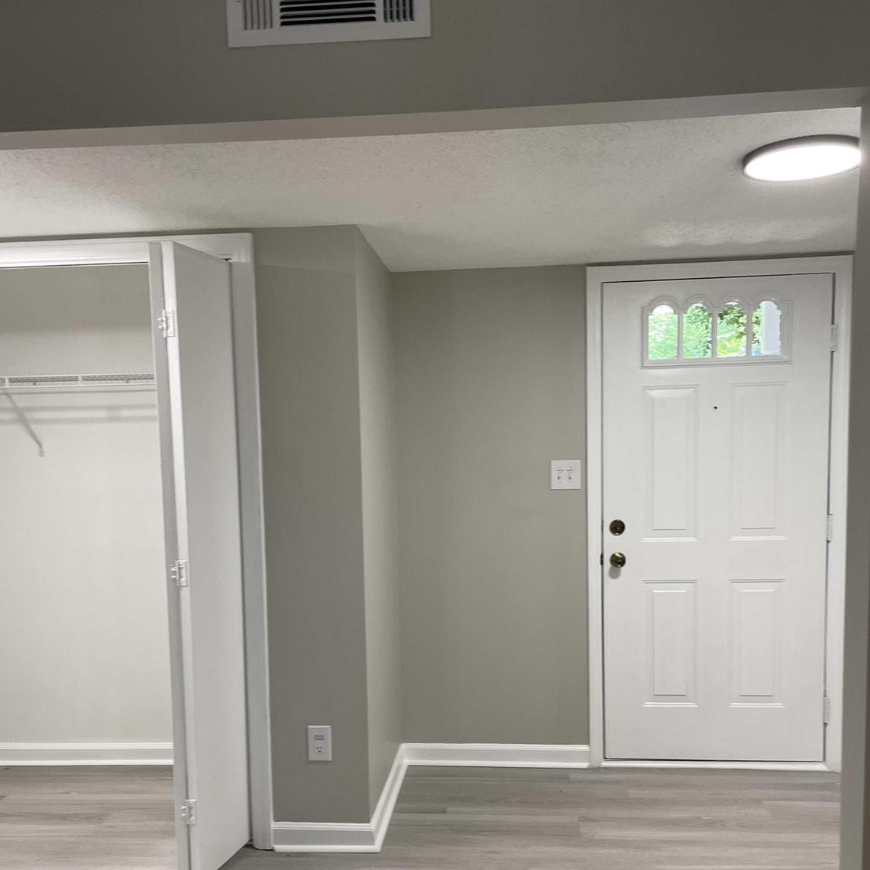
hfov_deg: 52.5
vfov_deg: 52.0
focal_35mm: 31
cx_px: 432
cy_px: 540
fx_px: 881
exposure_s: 1/120
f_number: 1.6
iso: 125
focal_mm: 4.2
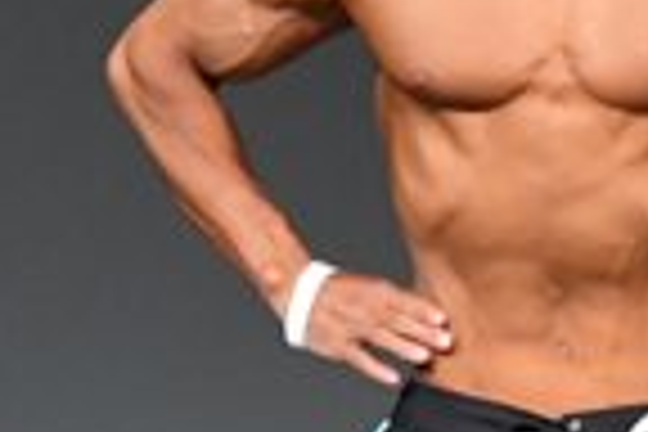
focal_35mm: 2012
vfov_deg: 0.7
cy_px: 500
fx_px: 36213
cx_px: 902
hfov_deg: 1.0
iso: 4000
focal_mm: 250
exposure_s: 1/400
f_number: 5.6
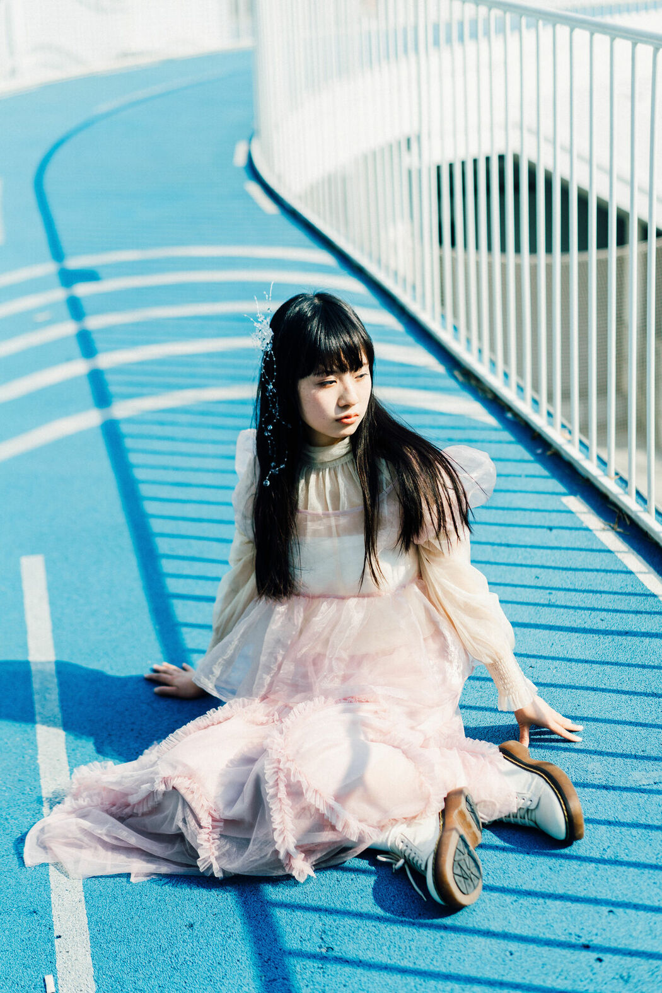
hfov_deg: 24.6
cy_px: 496
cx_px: 331
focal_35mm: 55
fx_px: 1517
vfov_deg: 36.2
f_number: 2.2
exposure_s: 1/2500
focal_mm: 55
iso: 100
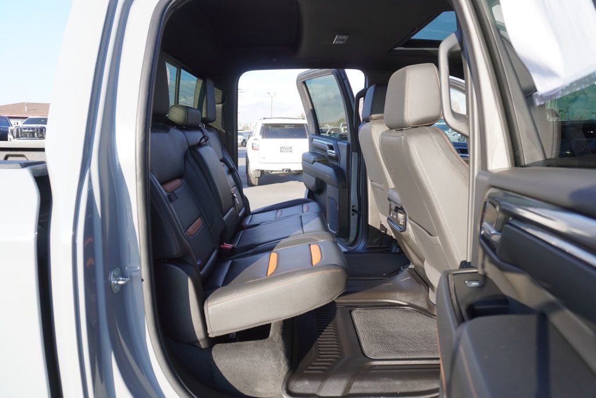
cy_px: 199
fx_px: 398
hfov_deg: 73.7
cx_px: 298
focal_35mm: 24
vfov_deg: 53.2
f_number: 5
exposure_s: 1/100
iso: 100
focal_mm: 16
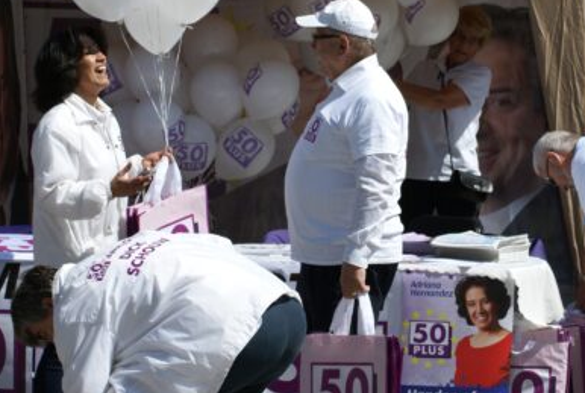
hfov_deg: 11.7
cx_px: 349
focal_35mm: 175
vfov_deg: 7.9
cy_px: 141
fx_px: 2846
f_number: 9
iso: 100
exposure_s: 1/250
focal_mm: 75
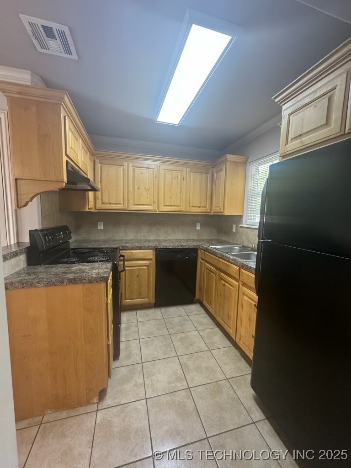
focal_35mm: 14
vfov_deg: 102.1
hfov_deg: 85.7
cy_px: 234
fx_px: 189
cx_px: 176
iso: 250
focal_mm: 2.22
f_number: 2.2
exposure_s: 1/120
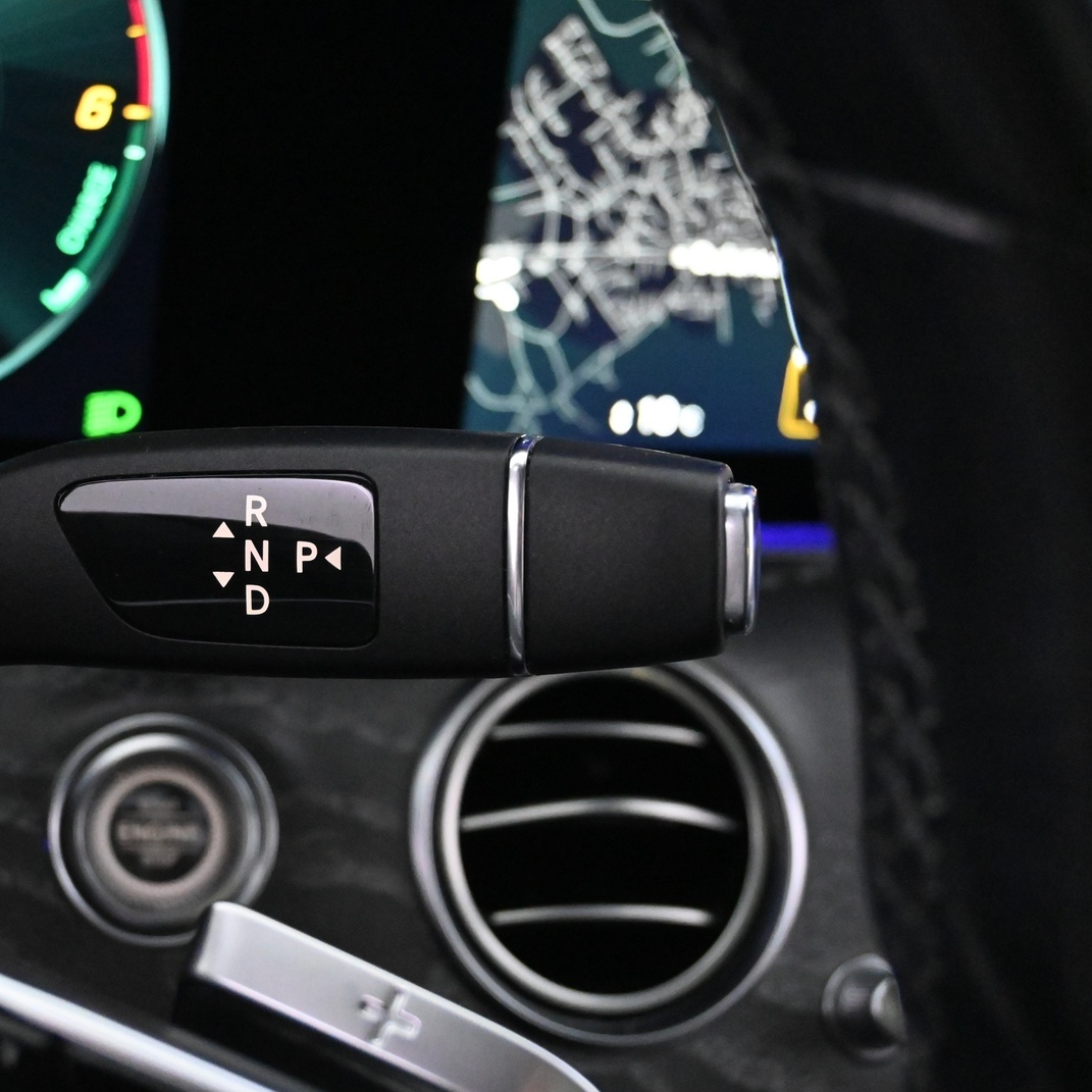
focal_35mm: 64
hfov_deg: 26.9
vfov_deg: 27.0
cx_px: 377
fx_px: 2271
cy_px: 548
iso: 8000
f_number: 5
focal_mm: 33
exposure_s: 1/50
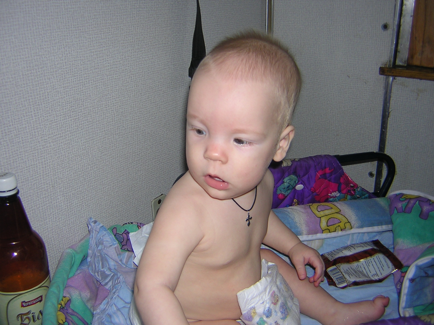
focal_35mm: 36
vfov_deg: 39.7
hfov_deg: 51.4
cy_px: 162
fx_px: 451
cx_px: 217
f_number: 2.6
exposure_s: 1/60.1
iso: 100
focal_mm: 4.7
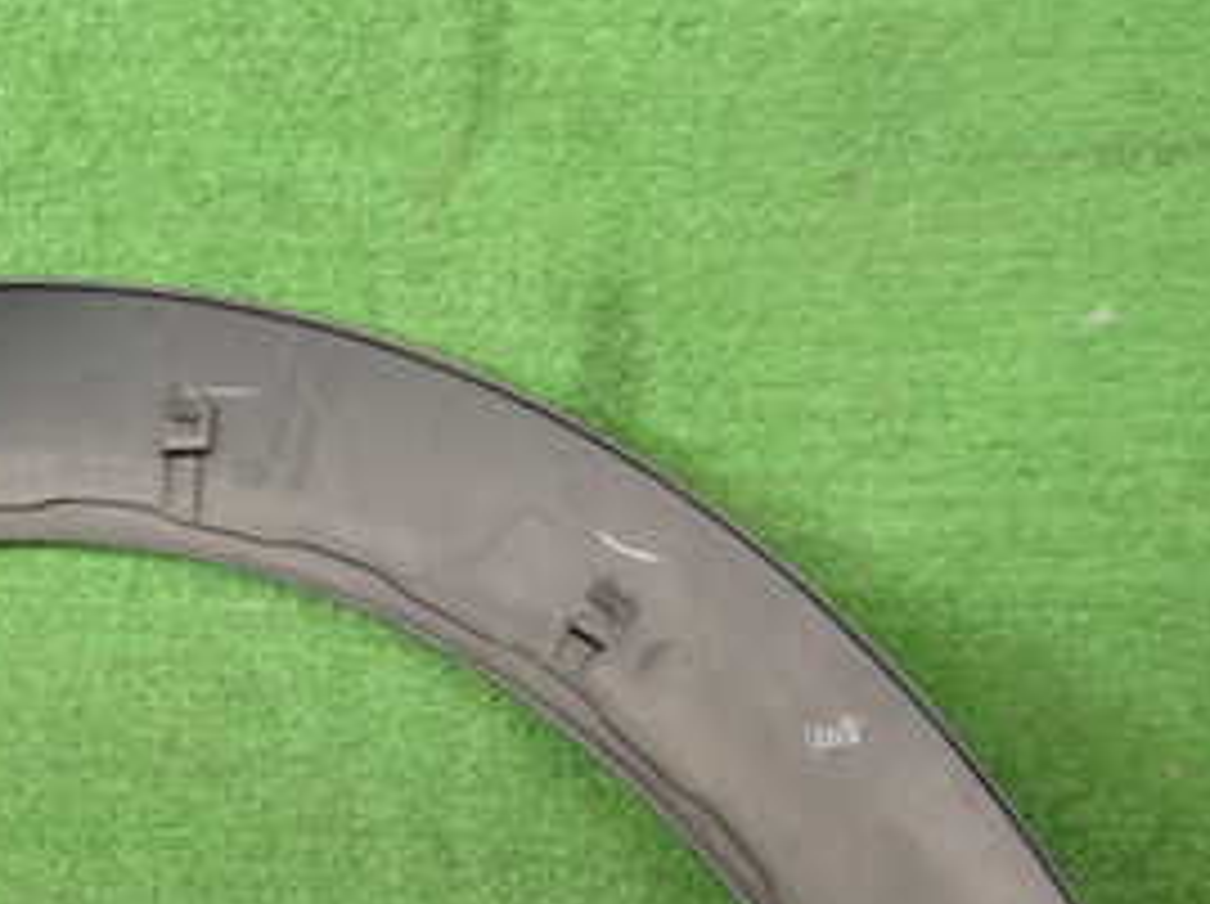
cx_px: -9
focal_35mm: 67
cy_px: 675
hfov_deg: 27.3
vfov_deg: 21.7
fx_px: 2339
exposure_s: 1/40
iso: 200
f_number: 2.3
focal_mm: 5.4
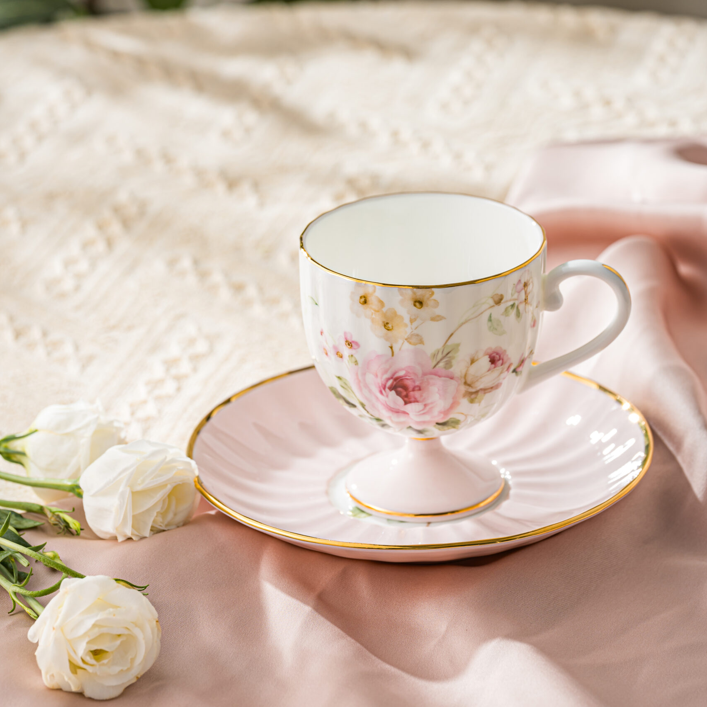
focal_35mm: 134
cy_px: 292
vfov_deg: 13.0
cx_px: 354
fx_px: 3096
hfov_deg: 13.0
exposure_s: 1/125
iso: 100
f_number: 6.3
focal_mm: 105
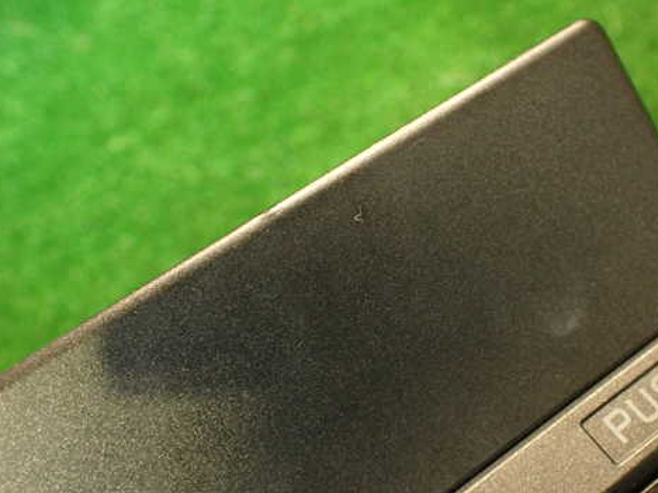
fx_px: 779
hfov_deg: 45.6
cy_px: 282
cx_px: 389
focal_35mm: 41
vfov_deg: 35.1
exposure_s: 1/30
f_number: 2.4
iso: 640
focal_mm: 5.79
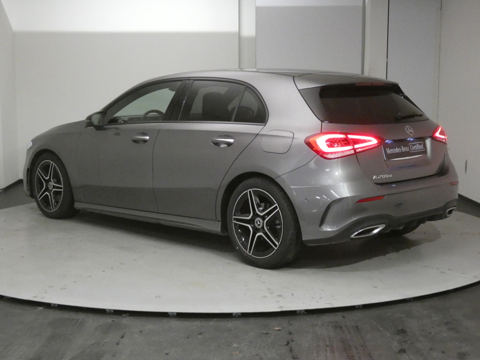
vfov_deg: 27.5
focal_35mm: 53
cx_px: 240
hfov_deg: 36.2
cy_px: 180
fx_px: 735
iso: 1600
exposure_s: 1/80
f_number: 3.9
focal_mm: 9.5
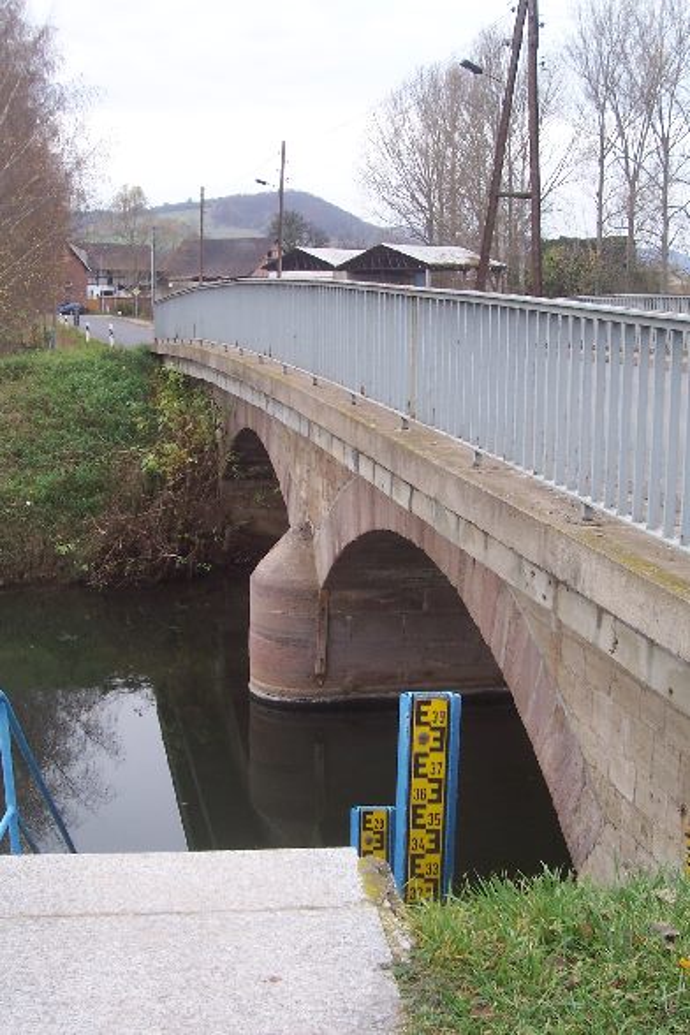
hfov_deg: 31.9
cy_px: 518
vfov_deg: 46.4
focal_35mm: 42
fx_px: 1207
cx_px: 345
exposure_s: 1/180
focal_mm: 7
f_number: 3
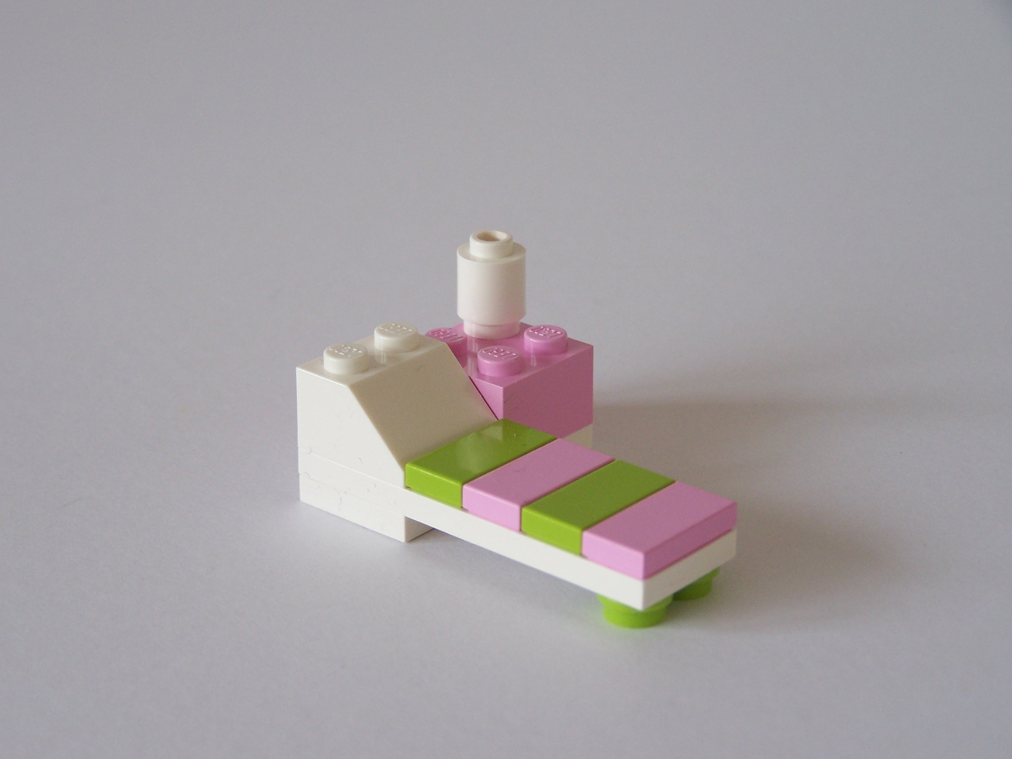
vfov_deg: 15.7
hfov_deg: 20.9
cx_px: 506
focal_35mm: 94
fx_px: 2748
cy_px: 380
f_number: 3.2
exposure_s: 1/20
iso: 100
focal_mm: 15.6
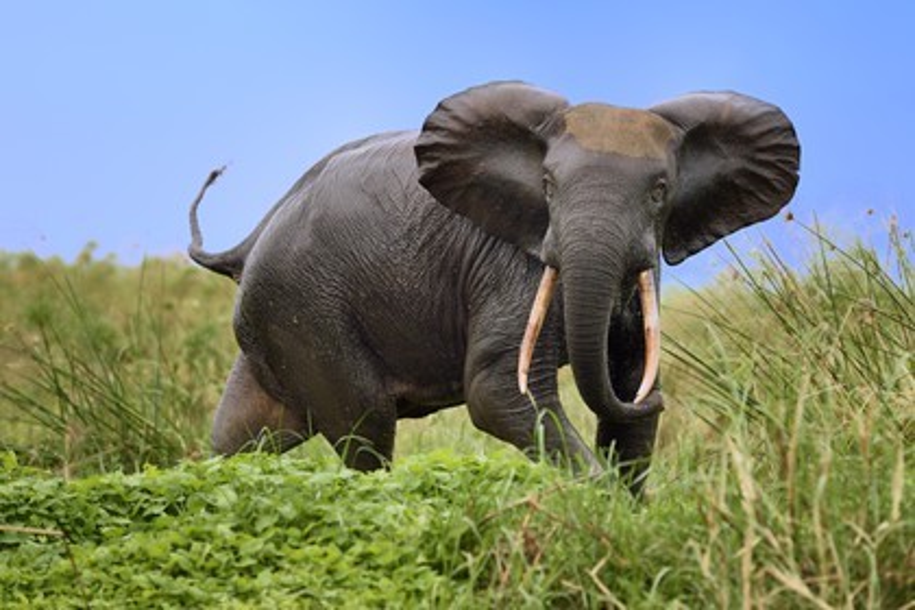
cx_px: 458
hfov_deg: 14.2
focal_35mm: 145
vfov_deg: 9.5
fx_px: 3685
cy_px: 305
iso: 800
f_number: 4
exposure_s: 1/500
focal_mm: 145
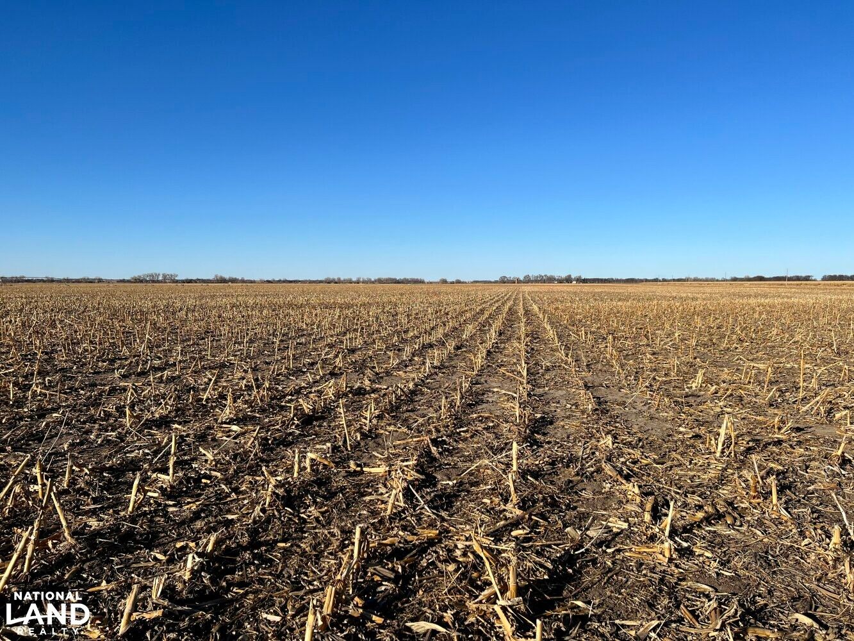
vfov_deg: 53.1
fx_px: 641
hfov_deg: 67.3
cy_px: 320
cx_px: 427
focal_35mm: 26
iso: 50
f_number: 1.5
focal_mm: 5.7
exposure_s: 1/5076
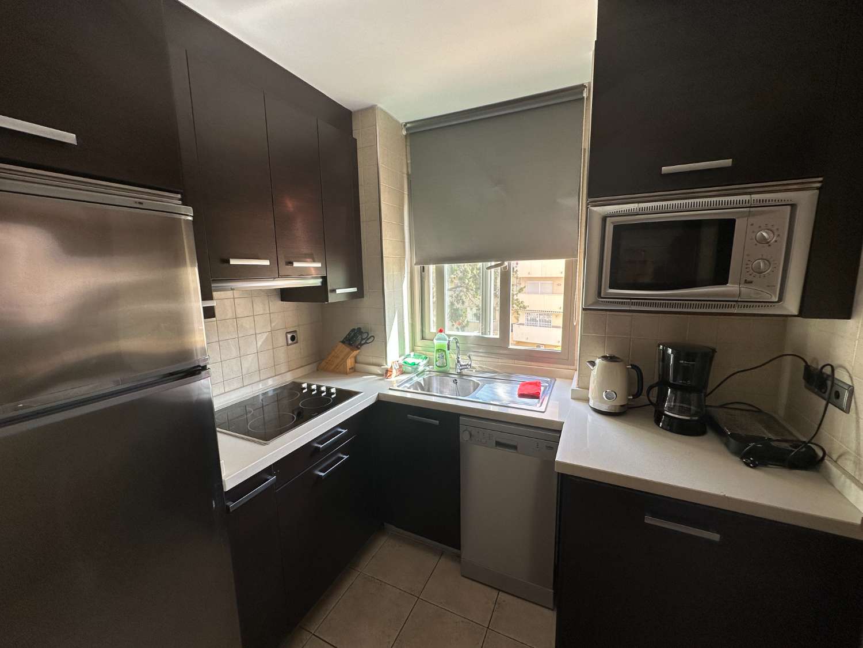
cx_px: 432
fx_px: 349
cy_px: 324
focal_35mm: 14
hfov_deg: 102.1
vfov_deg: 85.7
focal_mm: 2.22
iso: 40
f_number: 2.2
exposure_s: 1/99
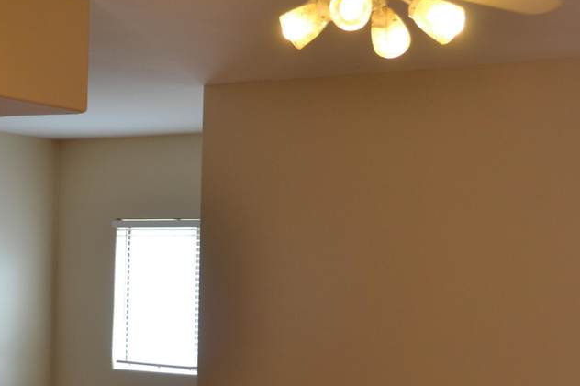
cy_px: 278
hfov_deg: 25.6
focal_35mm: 79
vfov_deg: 17.2
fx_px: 1272
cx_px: 242
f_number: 4.2
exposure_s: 1/50
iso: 400
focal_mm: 26
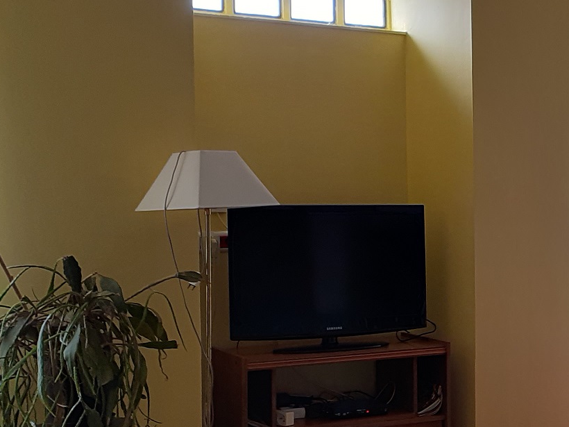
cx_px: 478
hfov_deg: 27.8
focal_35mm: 68
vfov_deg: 21.6
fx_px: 1118
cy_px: 265
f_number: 1.9
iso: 50
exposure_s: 1/50
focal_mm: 3.6
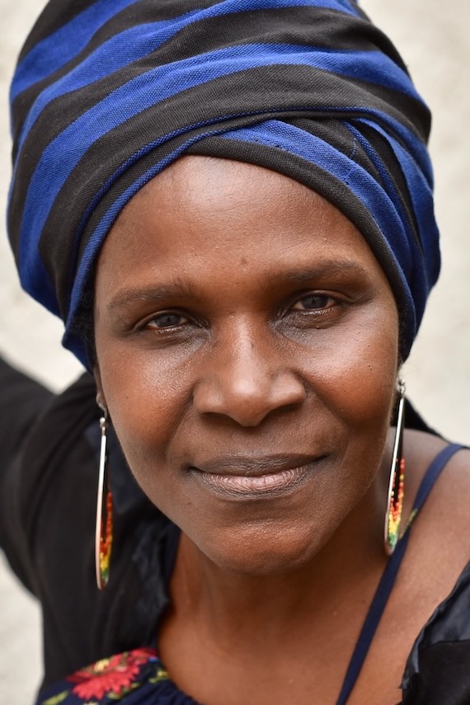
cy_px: 352
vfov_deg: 23.9
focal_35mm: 85
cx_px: 235
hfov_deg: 16.1
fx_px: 1664
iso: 640
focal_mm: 85
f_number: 5
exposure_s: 1/500
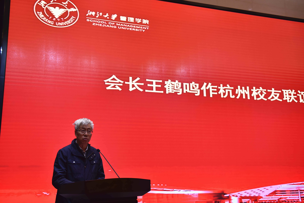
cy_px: 102
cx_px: 152
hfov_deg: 48.4
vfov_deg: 33.4
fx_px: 338
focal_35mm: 40
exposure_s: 1/640
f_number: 2.8
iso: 1000
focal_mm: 40
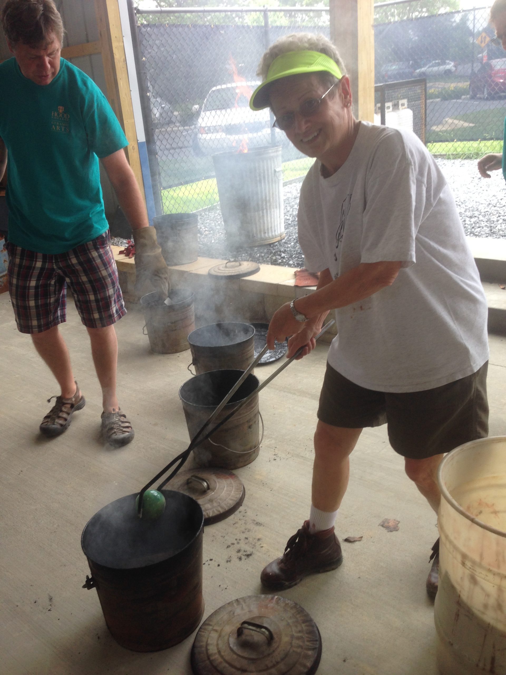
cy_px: 338
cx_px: 253
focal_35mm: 33
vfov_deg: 55.4
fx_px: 643
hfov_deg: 42.9
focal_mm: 4.12
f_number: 2.4
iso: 50
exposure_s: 1/182
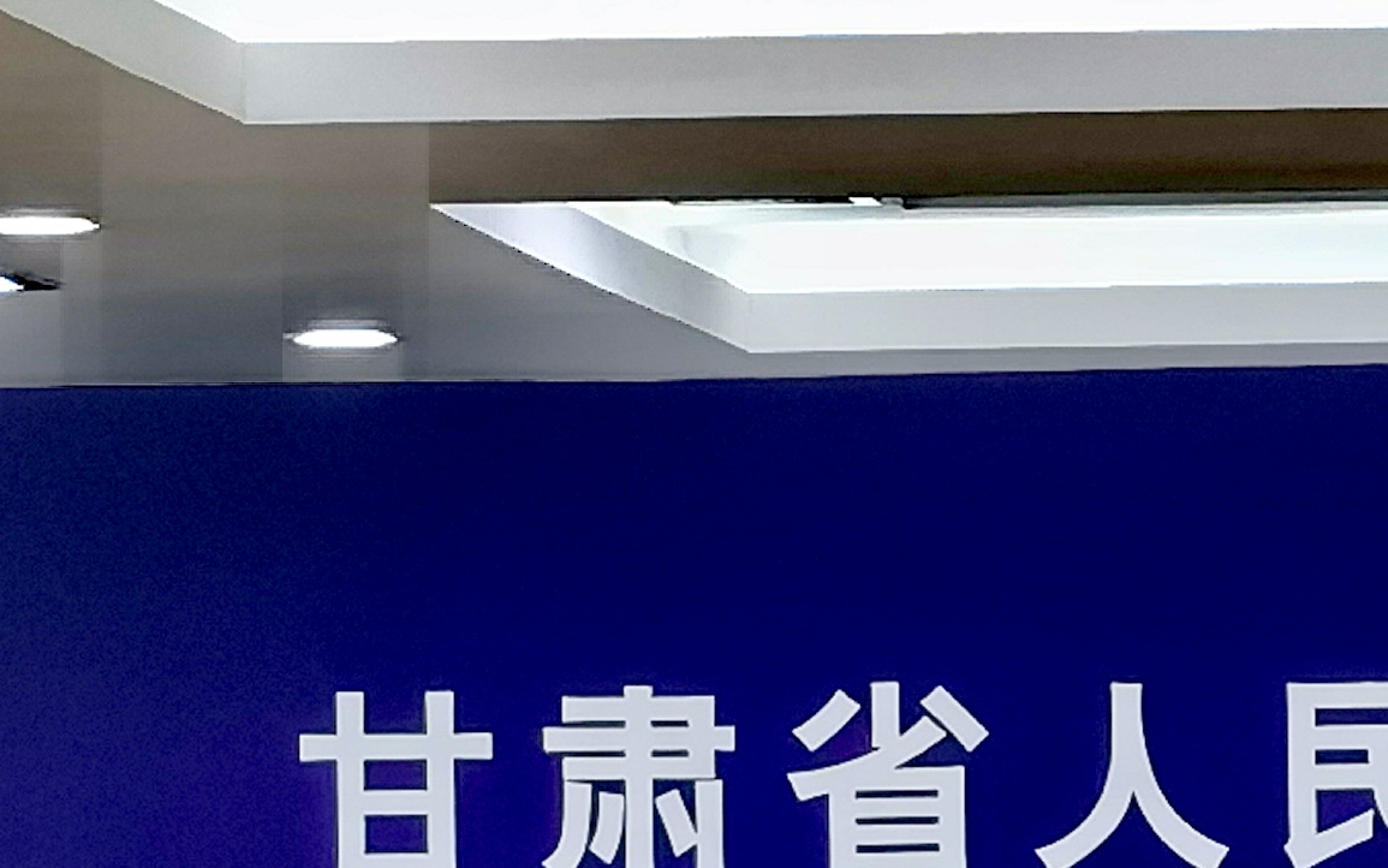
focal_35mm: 297
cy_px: 1170
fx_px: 11235
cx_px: 1715
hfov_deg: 7.0
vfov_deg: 4.4
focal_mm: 6.67
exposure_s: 1/98.8
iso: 80
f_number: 1.9
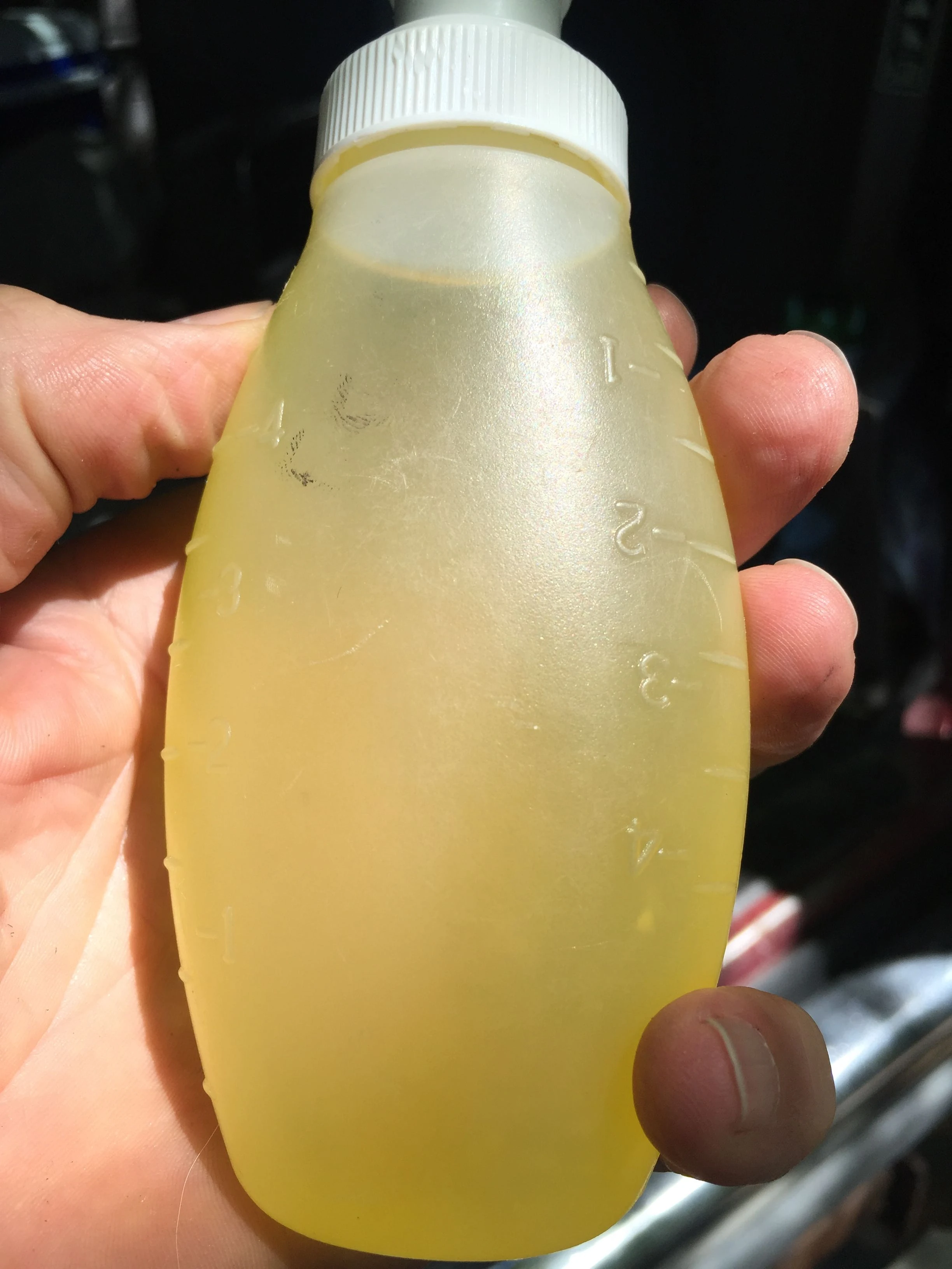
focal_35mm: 29
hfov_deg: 48.2
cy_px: 634
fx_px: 1063
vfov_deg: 61.7
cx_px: 476
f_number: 2.2
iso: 32
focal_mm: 4.15
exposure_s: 1/746
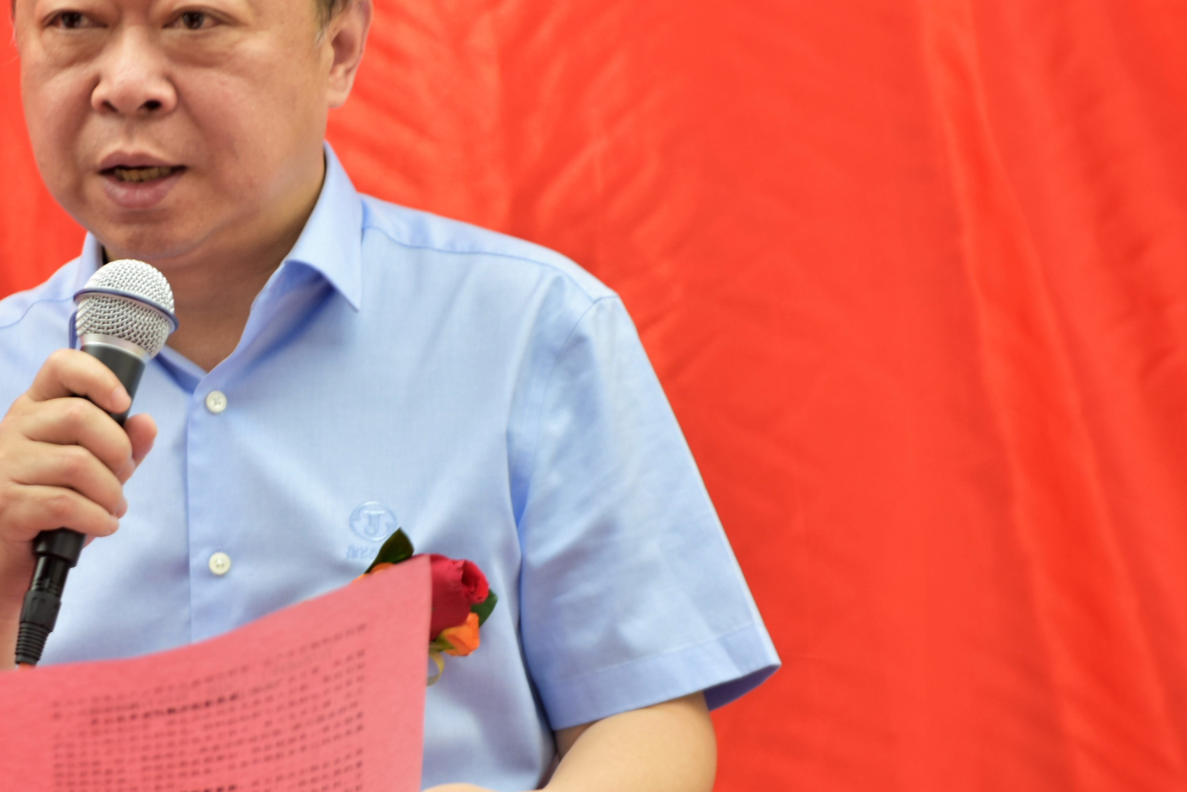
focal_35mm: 136
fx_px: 4485
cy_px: 275
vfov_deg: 10.1
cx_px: 279
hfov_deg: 15.0
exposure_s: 1/50
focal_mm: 70
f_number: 3.2
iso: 125
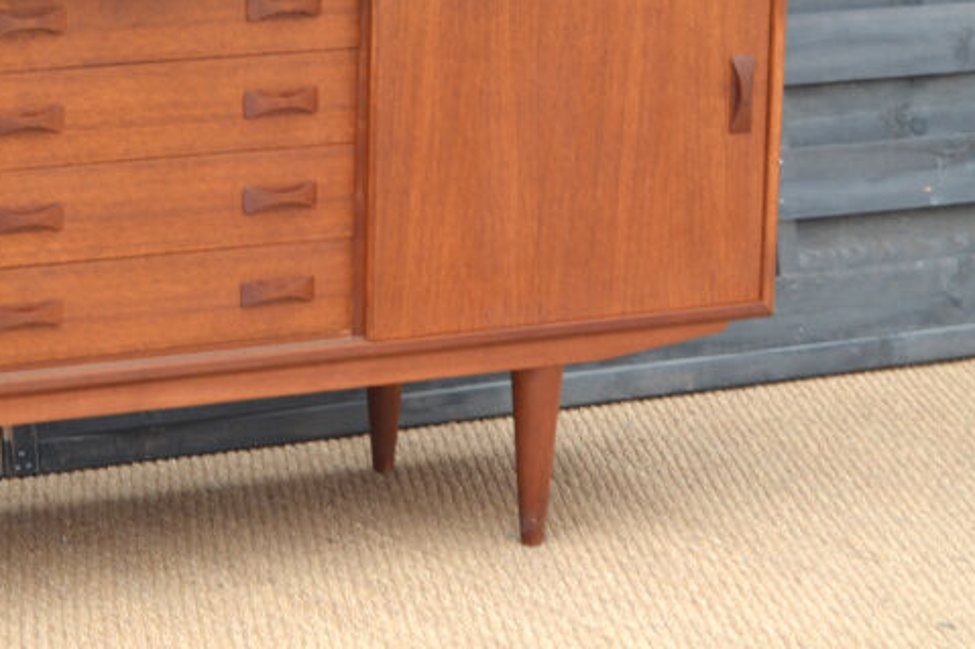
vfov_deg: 8.8
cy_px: 169
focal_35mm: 155
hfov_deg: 13.2
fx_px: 4195
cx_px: 153
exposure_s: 1/125
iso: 400
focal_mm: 55
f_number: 5.6
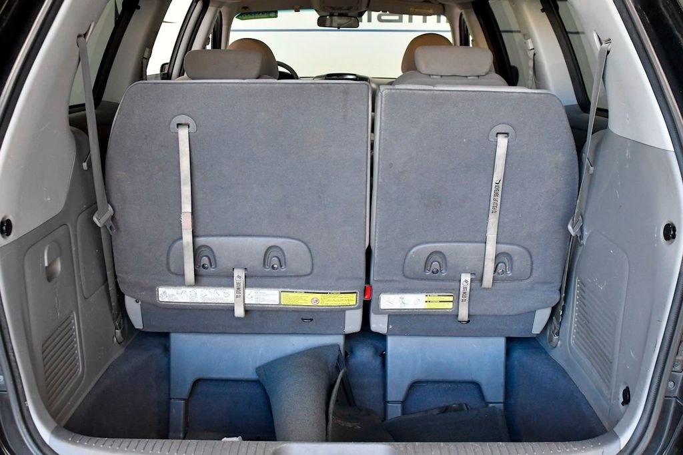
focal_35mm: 36
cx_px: 342
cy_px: 228
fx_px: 683
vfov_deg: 36.9
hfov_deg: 53.1
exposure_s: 1/400
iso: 2500
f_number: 5
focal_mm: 24
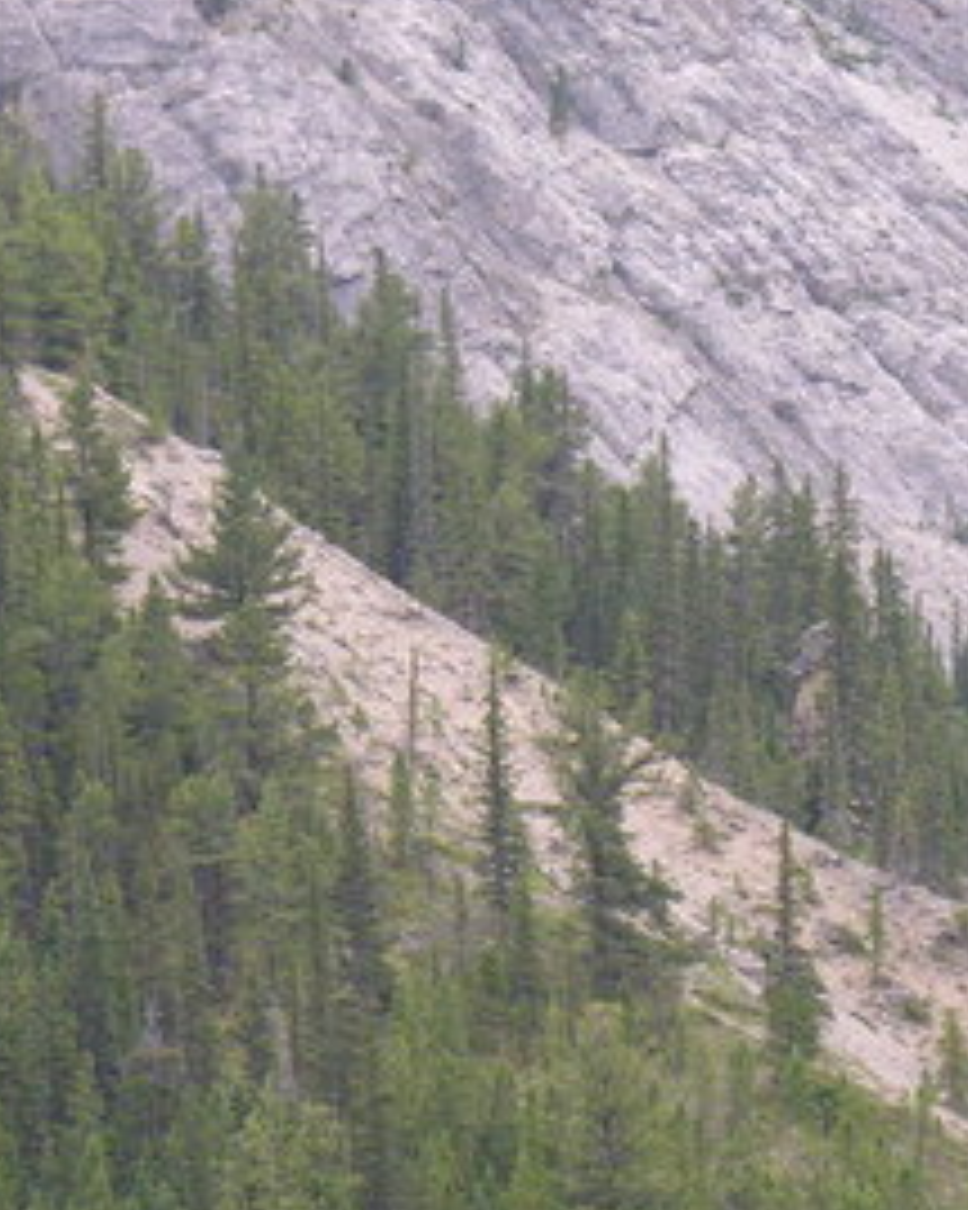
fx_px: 10463
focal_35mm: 292
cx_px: 716
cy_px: 789
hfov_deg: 5.3
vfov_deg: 6.6
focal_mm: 29.3
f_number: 4.7
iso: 200
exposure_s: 1/77
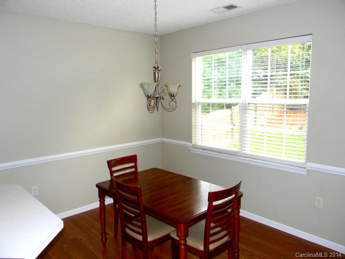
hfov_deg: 63.4
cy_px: 130
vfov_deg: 49.7
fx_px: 279
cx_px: 172
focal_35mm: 28
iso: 176
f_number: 3.5
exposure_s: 1/30
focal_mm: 5
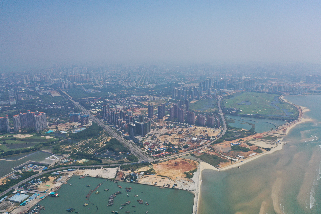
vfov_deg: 46.4
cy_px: 107
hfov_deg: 65.5
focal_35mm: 28
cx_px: 160
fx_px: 250
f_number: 3.2
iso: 100
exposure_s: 1/2500
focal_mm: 10.26
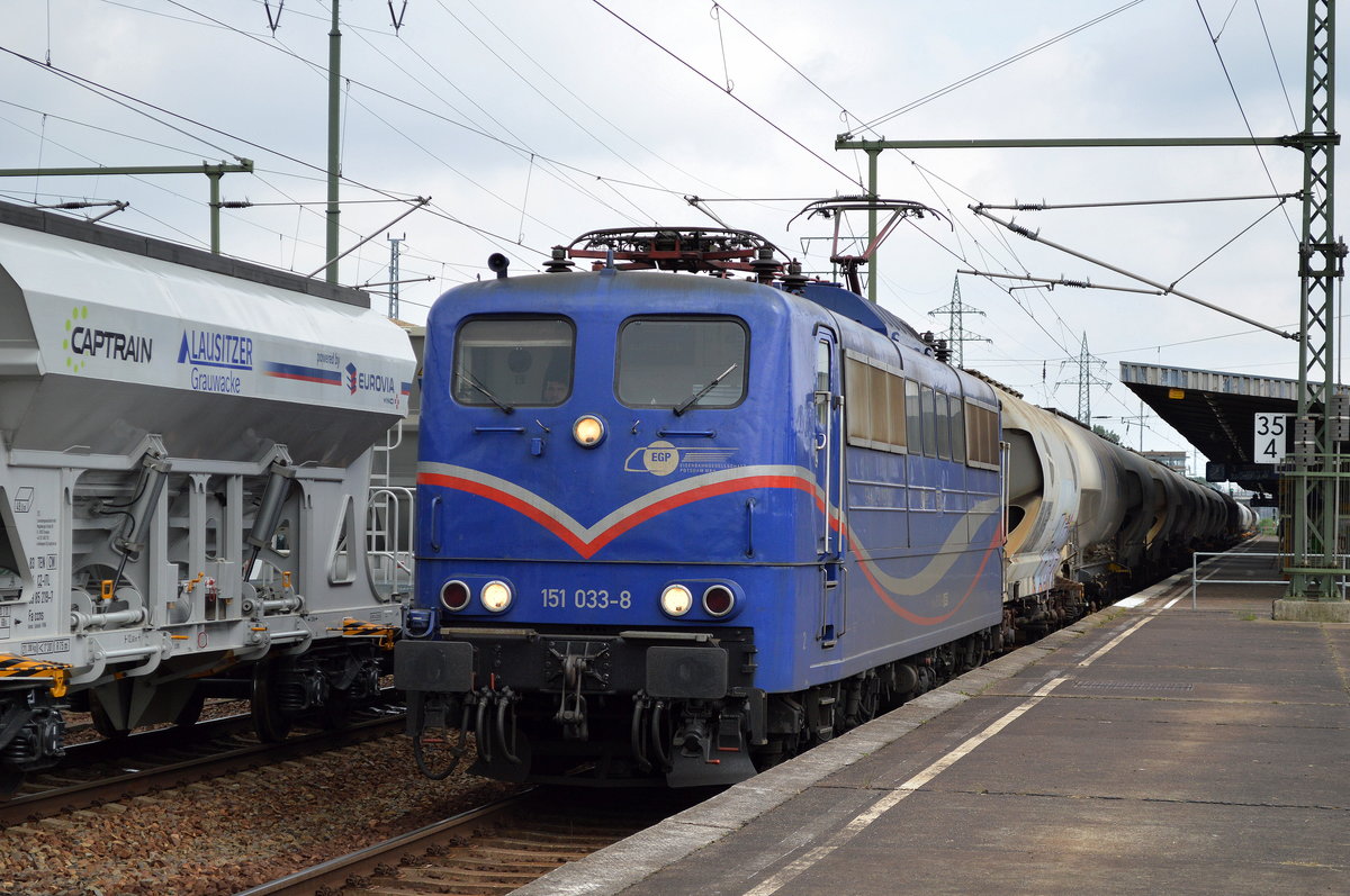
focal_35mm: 82
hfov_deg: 24.6
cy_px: 448
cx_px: 675
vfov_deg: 16.5
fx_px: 3090
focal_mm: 55
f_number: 5.6
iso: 400
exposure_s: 1/800
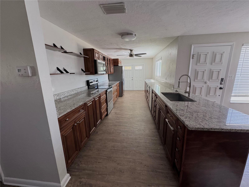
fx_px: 101
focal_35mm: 14
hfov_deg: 102.1
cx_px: 124
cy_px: 94
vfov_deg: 85.7
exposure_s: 1/99
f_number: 2.2
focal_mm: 2.22
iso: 250
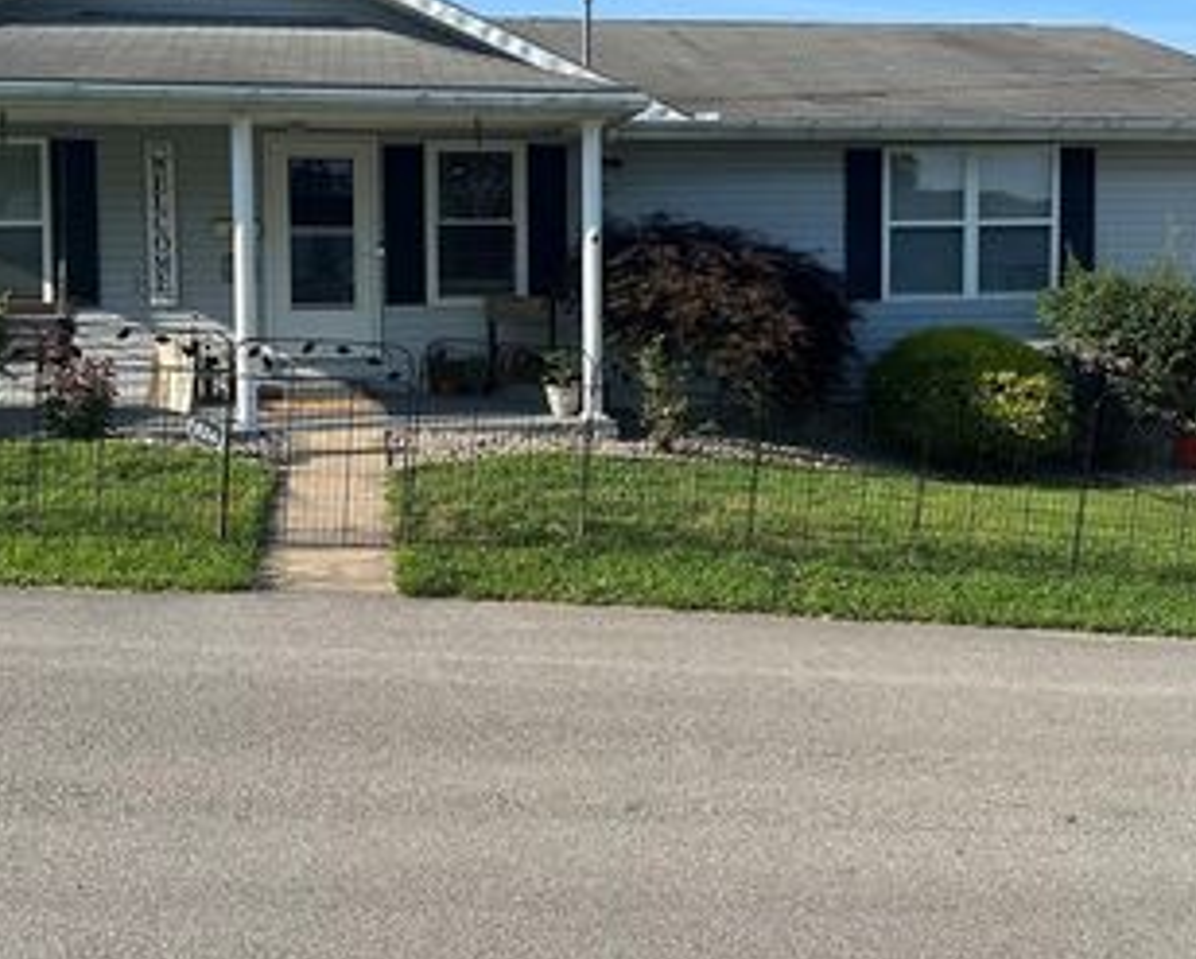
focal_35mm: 38
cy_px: 297
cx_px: 579
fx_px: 1346
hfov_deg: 47.9
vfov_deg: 38.6
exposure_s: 1/3058
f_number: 1.78
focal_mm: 6.86
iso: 80
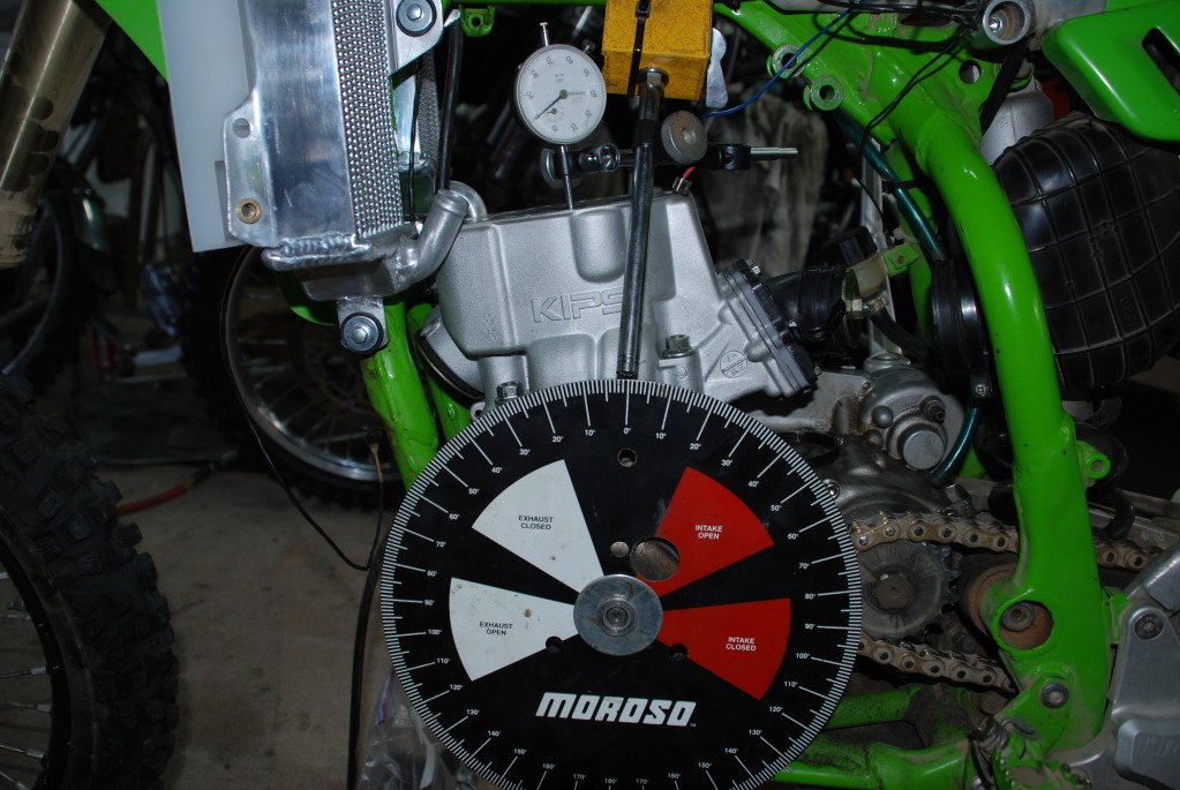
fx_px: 985
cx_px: 590
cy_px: 395
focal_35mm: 30
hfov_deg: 61.9
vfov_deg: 43.7
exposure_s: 1/60
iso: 200
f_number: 3.8
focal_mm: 20
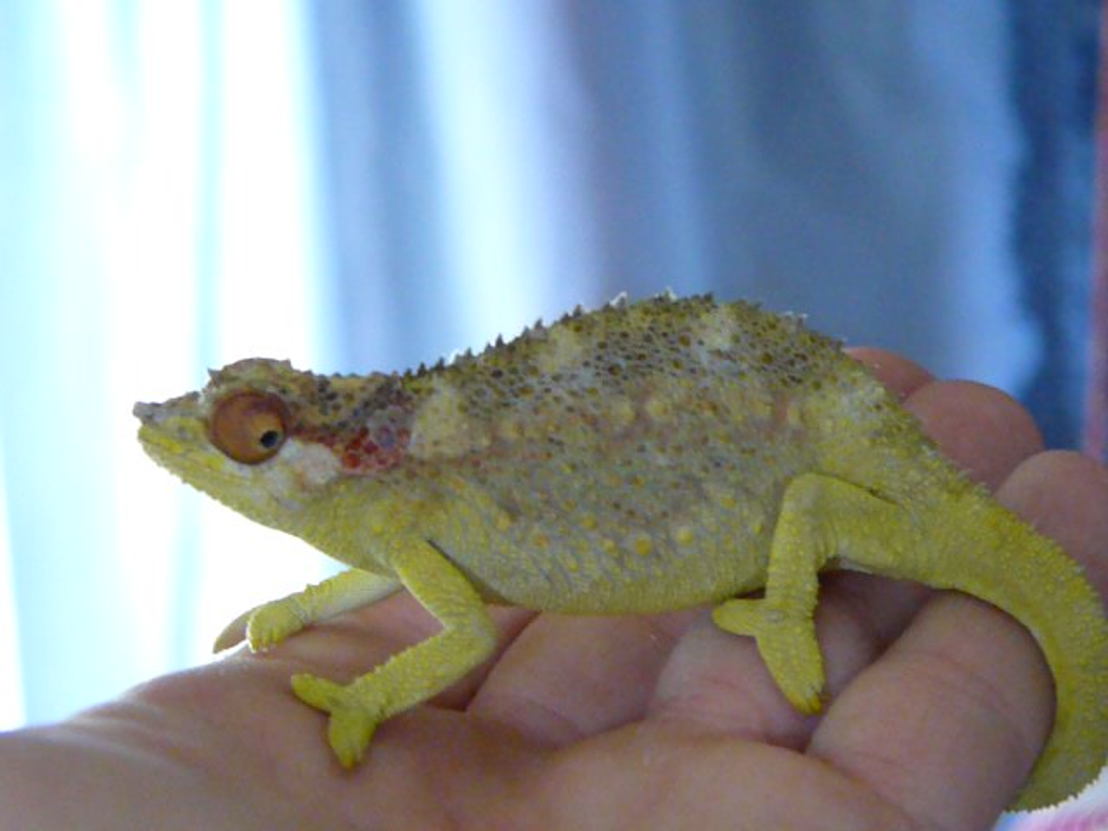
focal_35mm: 112
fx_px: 3585
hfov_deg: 17.6
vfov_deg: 13.2
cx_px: 554
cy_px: 416
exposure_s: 1/30
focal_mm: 18.6
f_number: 3.2
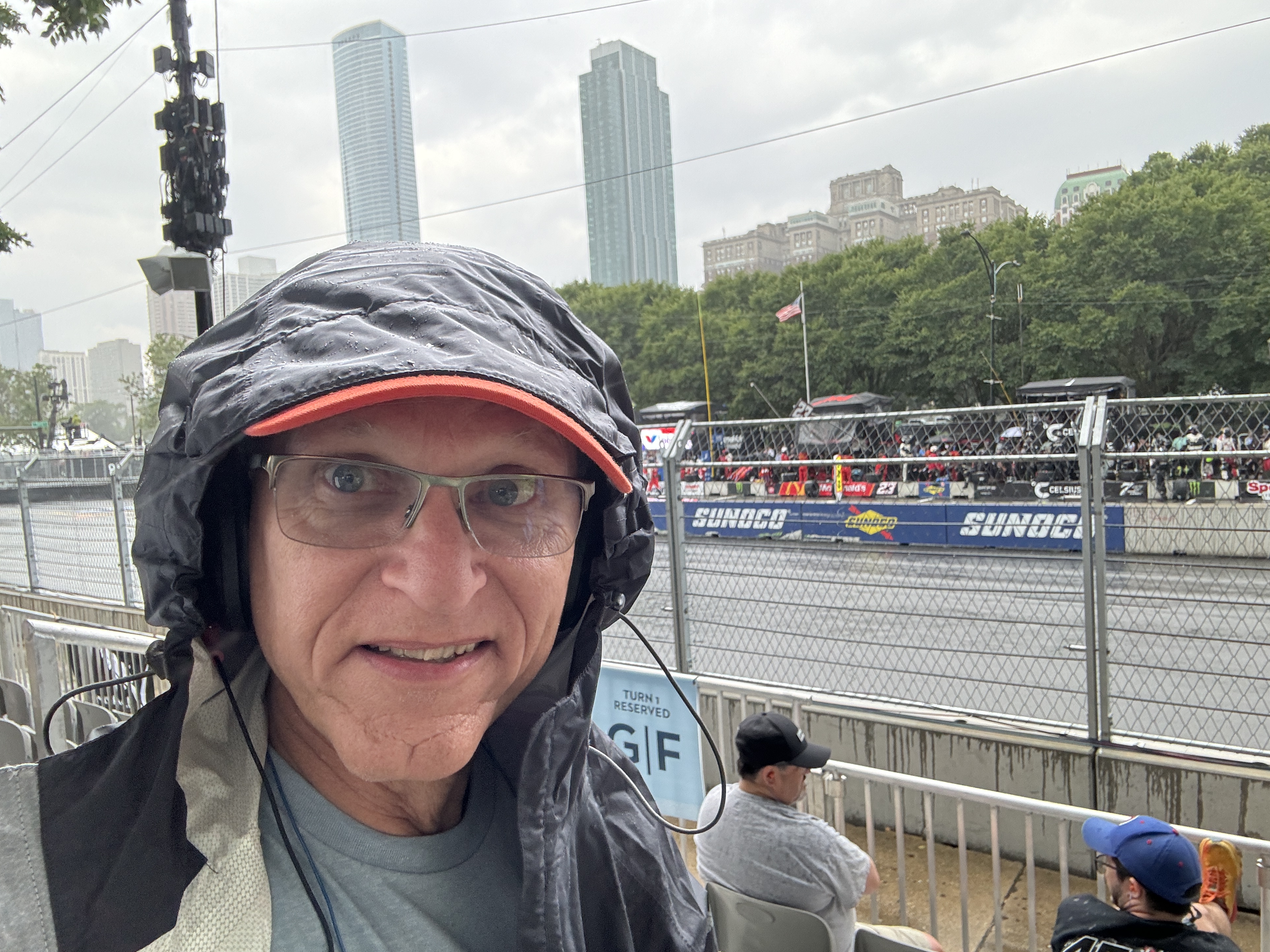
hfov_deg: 71.6
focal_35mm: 24
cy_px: 458
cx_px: 659
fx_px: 881
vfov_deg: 56.8
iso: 80
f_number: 1.9
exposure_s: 1/74
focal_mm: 2.69
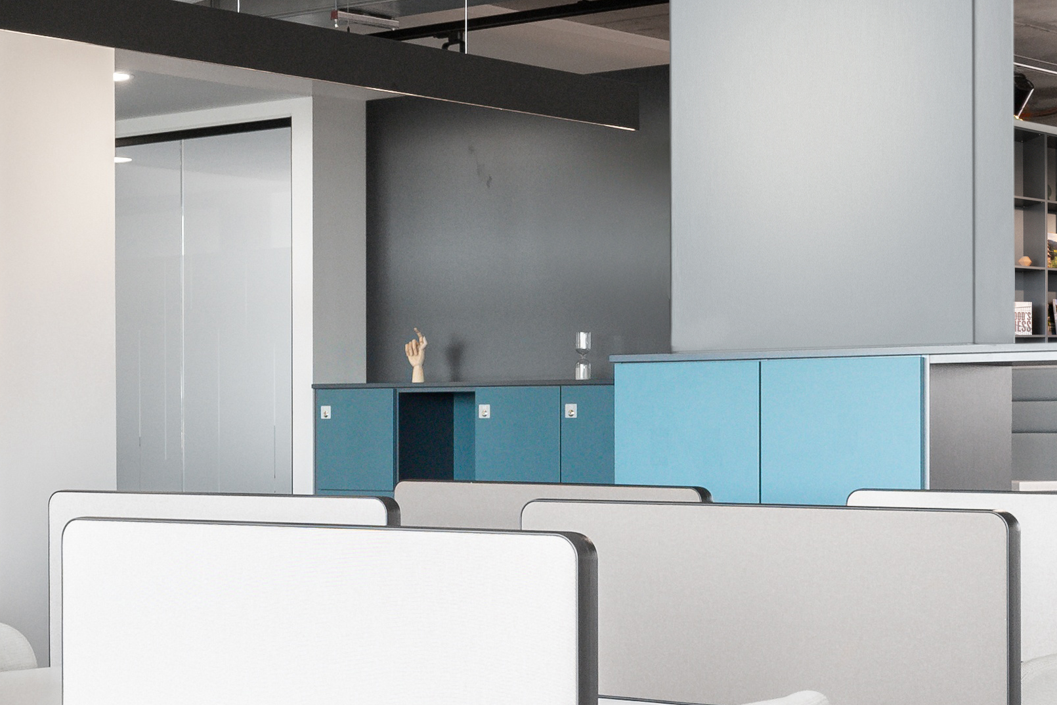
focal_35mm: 86
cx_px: 137
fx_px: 2525
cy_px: 486
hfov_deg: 23.1
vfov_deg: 15.8
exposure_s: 1/40
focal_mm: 23
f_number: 9
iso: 160
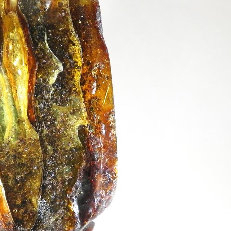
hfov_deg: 23.2
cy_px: 128
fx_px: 551
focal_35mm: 73
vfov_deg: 23.7
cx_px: 38
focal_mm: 7.3
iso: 160
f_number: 3.2
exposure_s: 1/82
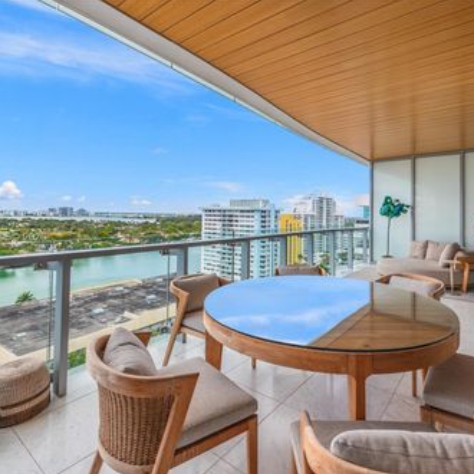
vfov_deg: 80.7
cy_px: 238
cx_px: 266
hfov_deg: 80.4
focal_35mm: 18
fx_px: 279
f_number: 8
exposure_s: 1/125
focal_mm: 14
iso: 100
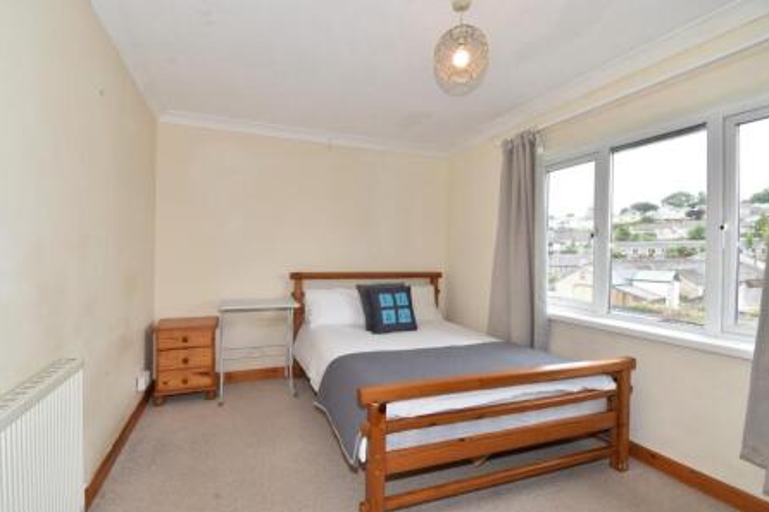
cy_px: 259
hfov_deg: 96.7
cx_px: 364
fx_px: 342
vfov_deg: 73.7
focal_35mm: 16
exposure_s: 1/30
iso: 100
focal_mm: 10
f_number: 6.3
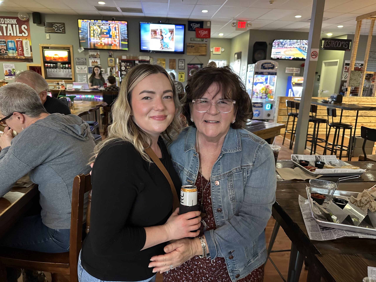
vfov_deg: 56.8
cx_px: 188
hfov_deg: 71.6
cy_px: 141
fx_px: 261
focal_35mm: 24
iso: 1000
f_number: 1.78
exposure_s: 1/40
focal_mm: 6.86
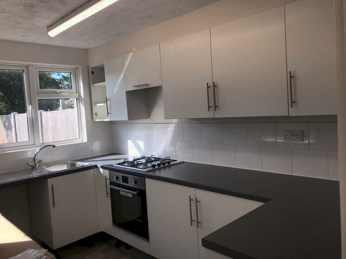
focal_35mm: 28
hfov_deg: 63.4
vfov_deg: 49.7
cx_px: 173
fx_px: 280
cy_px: 130
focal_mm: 3.99
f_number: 1.8
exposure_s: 1/1168
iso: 20
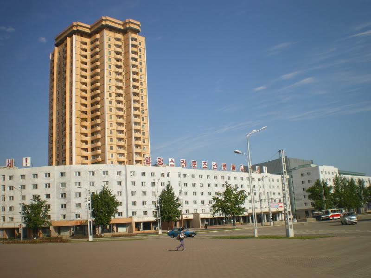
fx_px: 386
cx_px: 186
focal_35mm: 36
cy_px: 139
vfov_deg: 39.7
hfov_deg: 51.4
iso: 50
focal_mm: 6.3
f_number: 4.6
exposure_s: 1/640
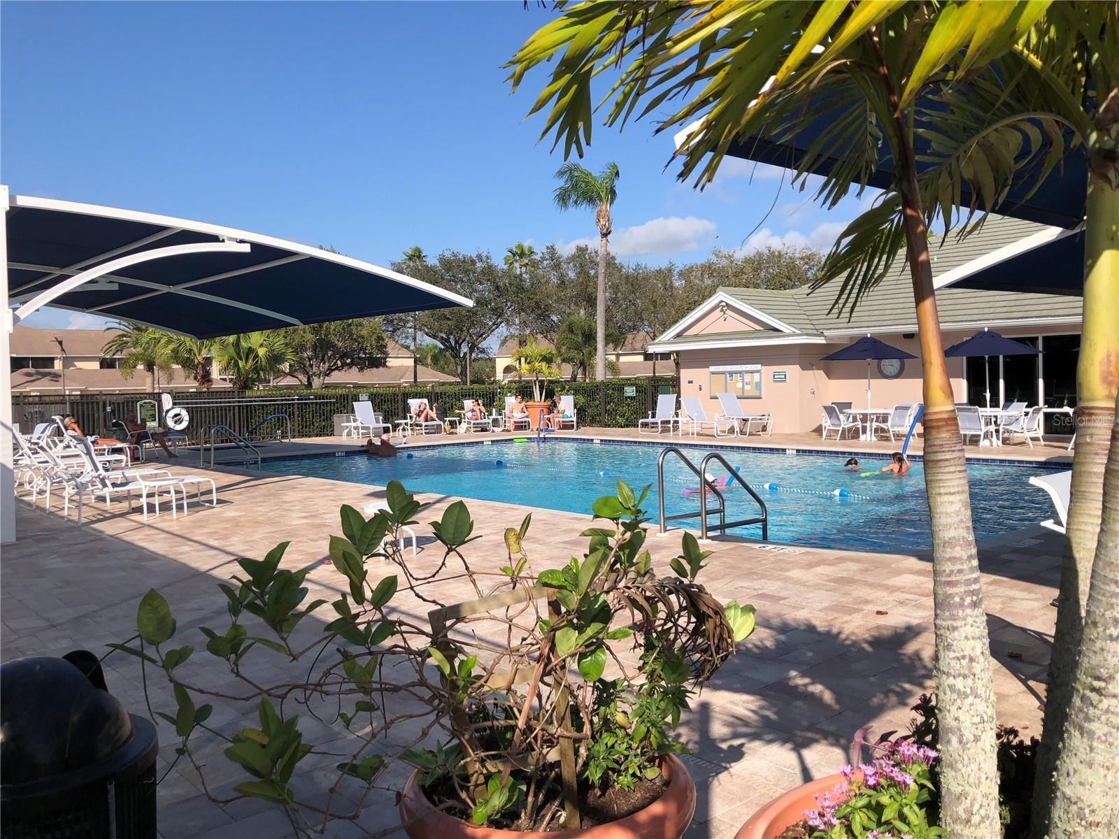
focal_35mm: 28
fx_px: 905
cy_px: 420
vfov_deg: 49.7
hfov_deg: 63.4
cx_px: 560
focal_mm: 3.99
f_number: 1.8
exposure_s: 1/2404
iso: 20
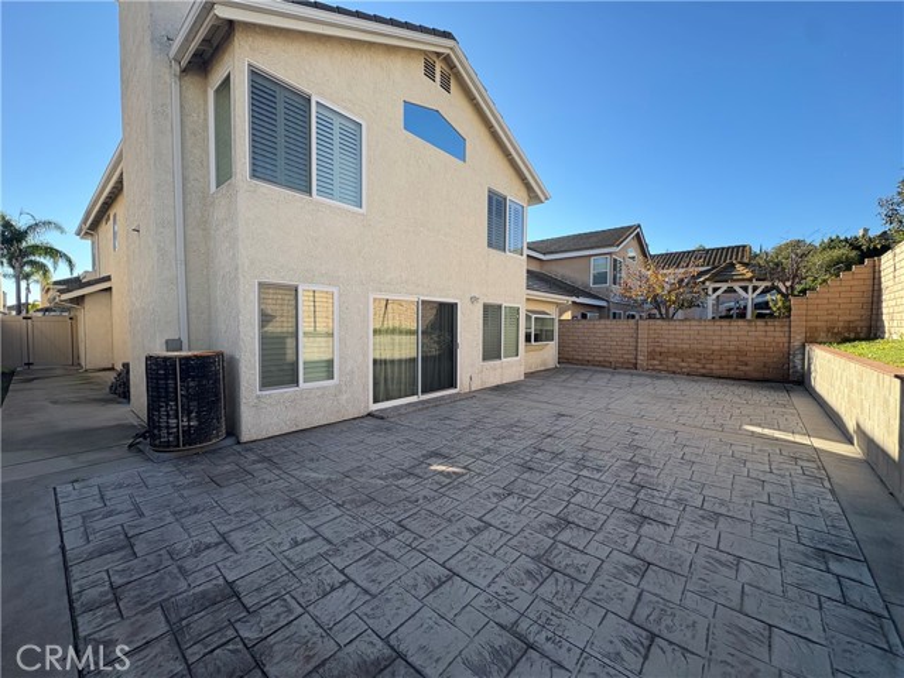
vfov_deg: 85.7
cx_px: 452
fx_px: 366
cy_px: 339
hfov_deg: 102.1
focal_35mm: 14
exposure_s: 1/713
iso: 50
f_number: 2.2
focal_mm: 2.22
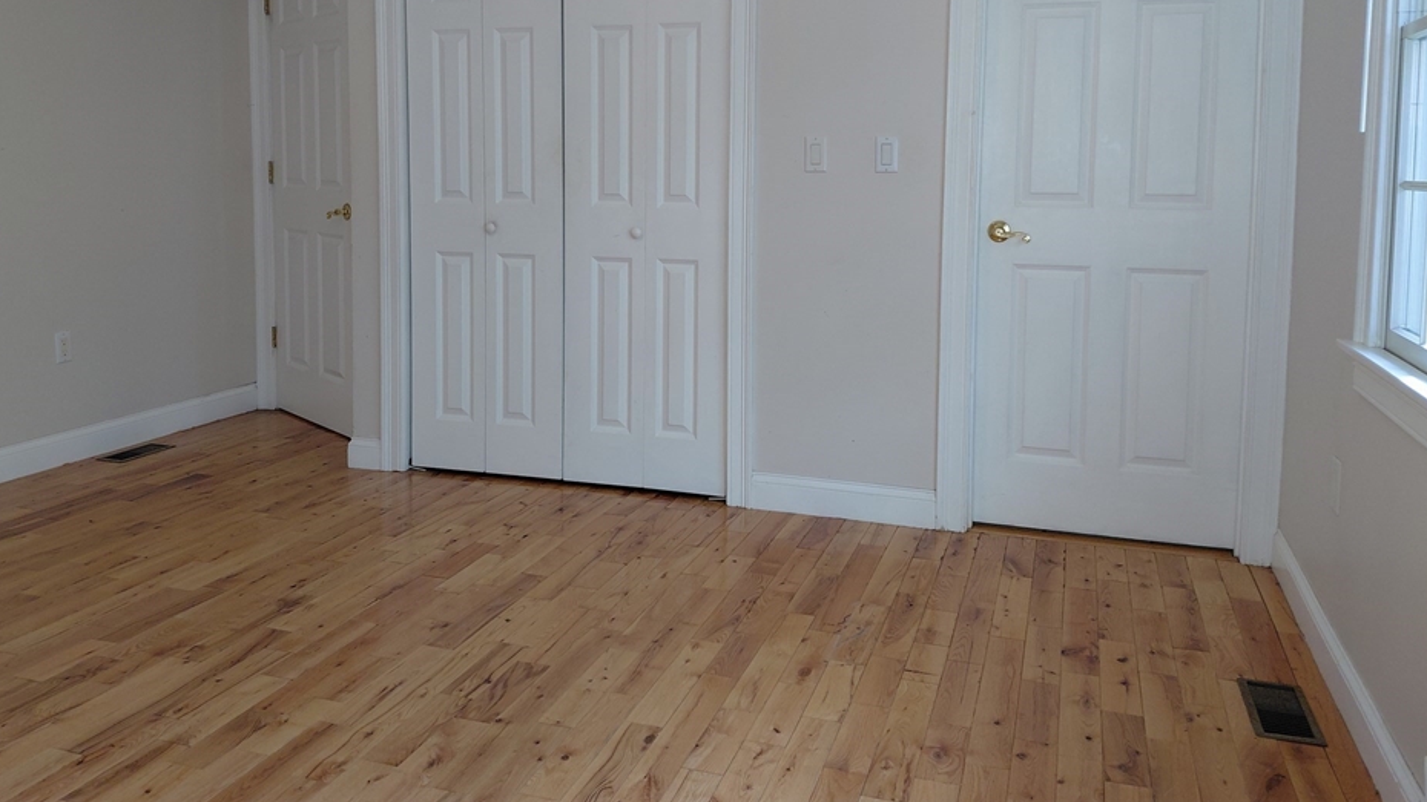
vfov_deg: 38.5
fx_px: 1135
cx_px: 677
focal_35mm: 30
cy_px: 271
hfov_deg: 64.3
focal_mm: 4.69
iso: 160
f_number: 1.8
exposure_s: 1/120
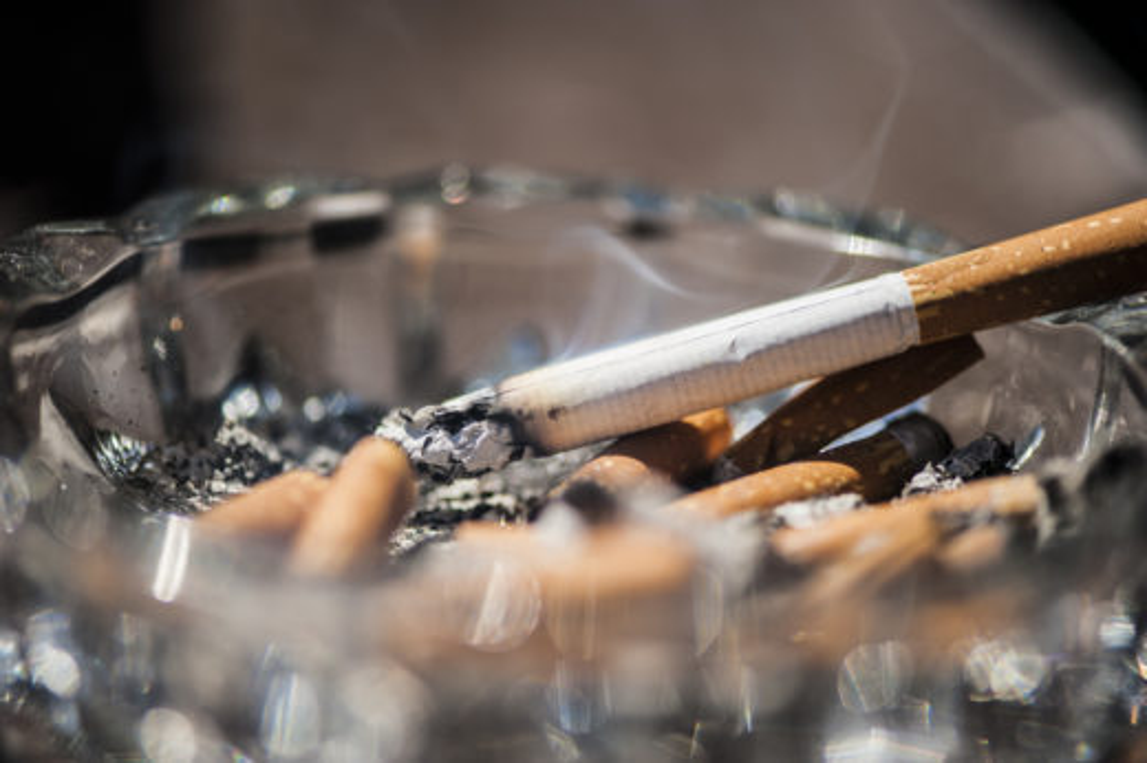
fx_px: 3343
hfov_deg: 19.5
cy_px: 382
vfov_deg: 13.0
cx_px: 574
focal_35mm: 105
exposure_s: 1/4000
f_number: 3.3
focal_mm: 105
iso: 200
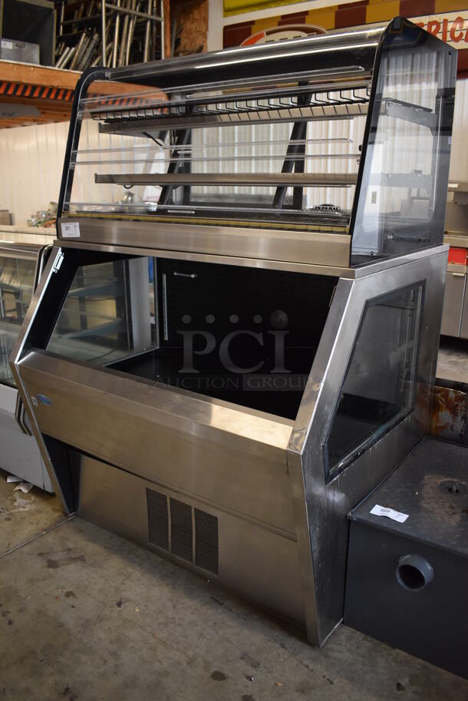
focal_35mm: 30
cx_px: 234
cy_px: 350
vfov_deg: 61.9
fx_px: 584
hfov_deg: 43.7
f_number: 3.5
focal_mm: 20
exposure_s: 1/125
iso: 1250
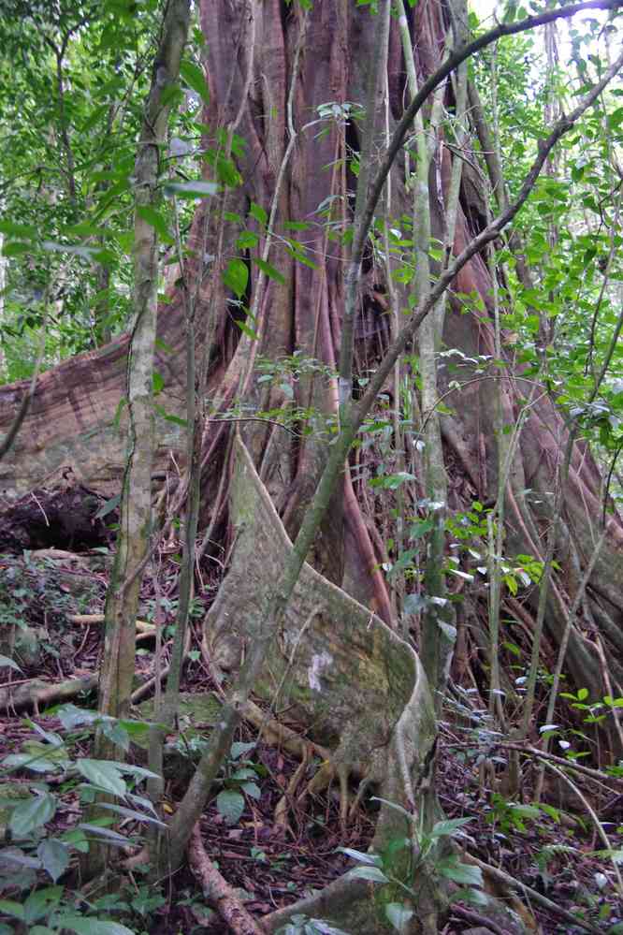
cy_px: 468
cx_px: 312
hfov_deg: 27.5
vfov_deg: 40.3
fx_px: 1272
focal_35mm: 49
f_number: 4
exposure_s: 1/10
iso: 3200
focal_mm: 32.5
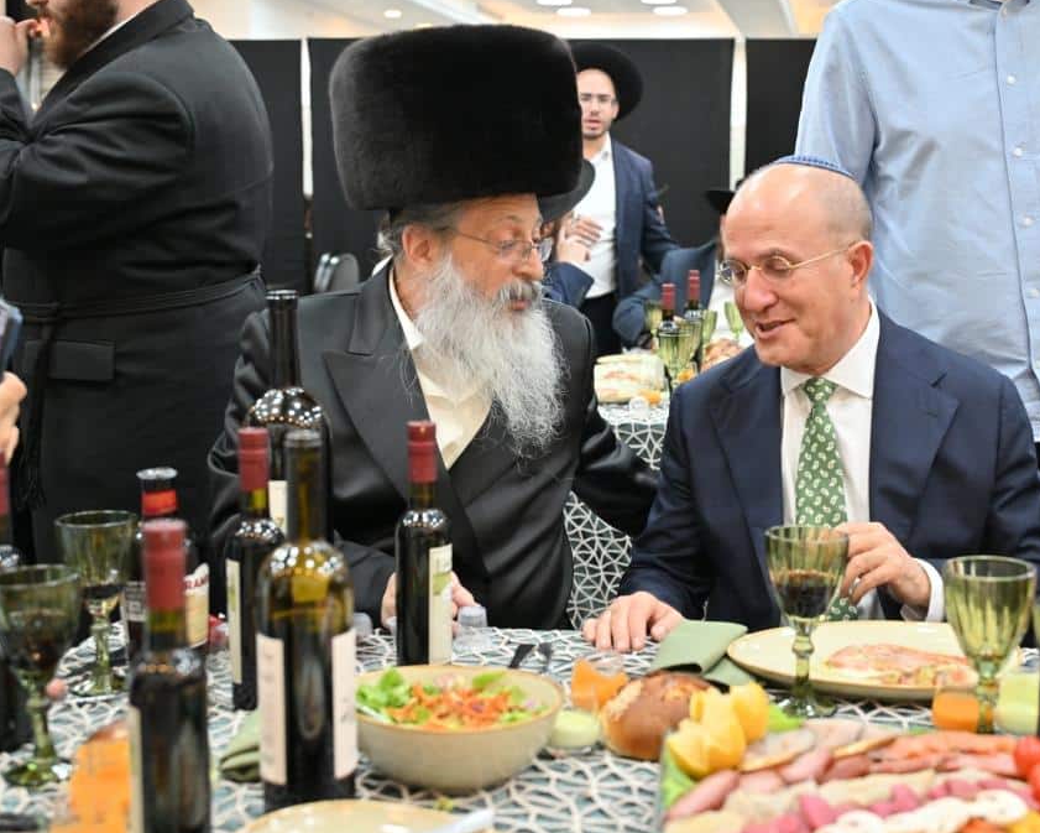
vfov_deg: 31.5
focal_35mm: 48
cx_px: 611
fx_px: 1478
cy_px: 415
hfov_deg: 38.7
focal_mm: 42
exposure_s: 1/200
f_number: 4
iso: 1250
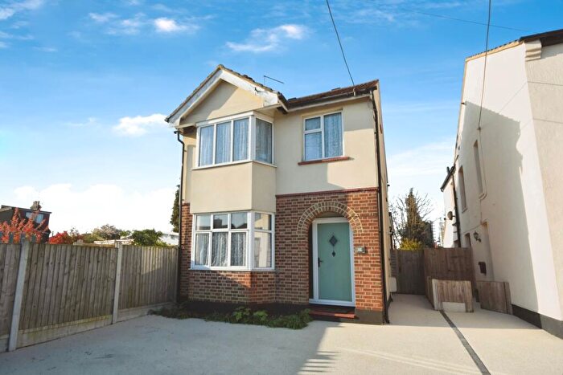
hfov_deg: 90.0
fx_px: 282
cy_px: 188
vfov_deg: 67.4
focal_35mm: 18
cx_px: 282
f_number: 8
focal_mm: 12
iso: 1000
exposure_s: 1/1600
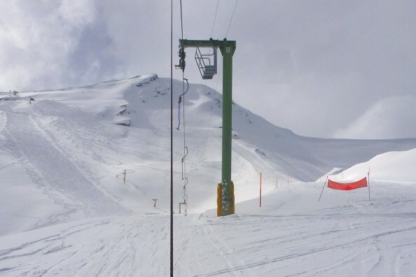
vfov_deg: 30.4
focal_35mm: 43
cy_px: 225
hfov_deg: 45.4
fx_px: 497
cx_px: 202
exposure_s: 1/2000
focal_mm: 4.1
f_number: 6.3
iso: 80
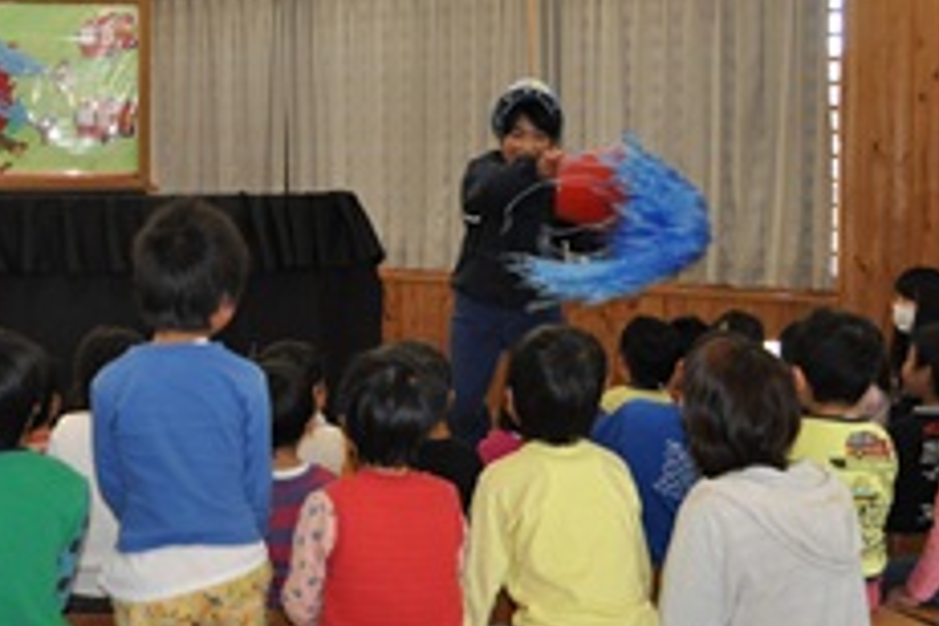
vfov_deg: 21.2
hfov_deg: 31.0
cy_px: 215
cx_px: 268
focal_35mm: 64
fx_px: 1669
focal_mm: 22
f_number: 3.8
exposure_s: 1/80
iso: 800
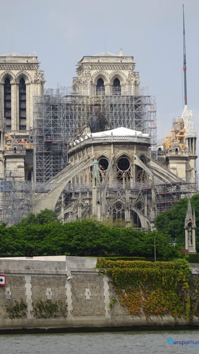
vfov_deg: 11.4
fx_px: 1774
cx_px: 80
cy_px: 177
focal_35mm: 189
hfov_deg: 6.4
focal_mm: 29.57
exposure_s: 1/400
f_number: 5.6
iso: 80
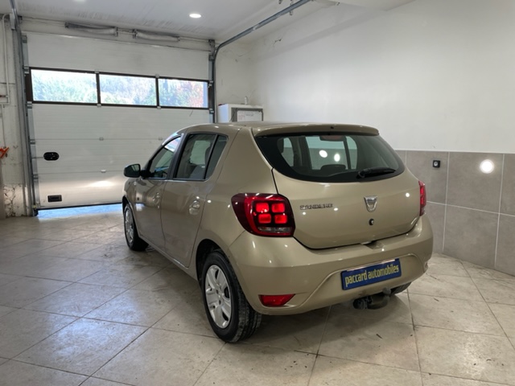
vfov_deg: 53.1
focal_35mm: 26
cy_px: 193
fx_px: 387
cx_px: 258
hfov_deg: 67.3
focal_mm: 4.2
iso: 64
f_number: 1.6
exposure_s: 1/100
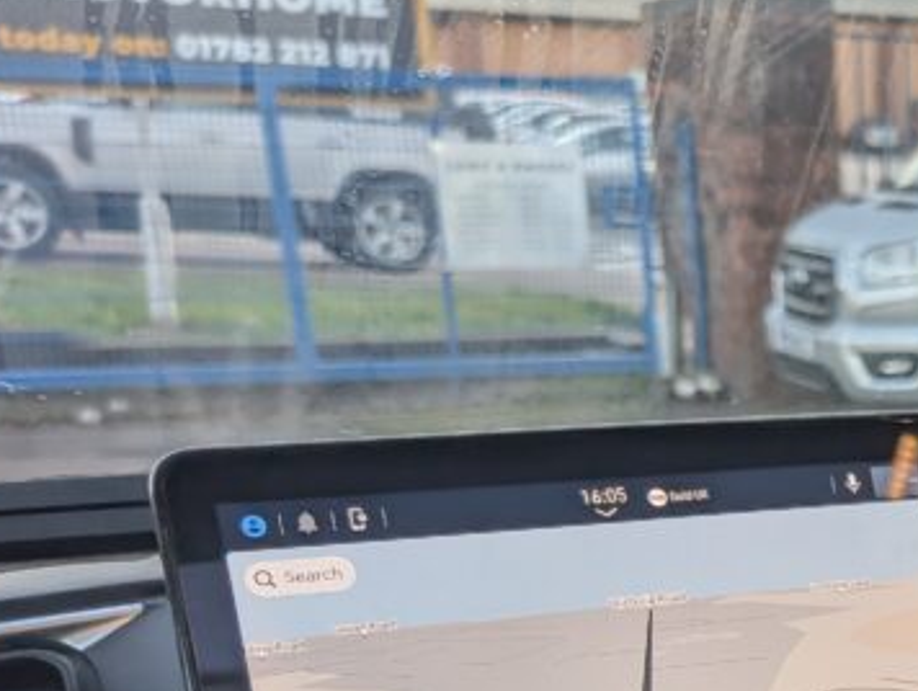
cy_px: 852
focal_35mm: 69
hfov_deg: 23.7
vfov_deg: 19.9
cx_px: 1284
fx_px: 1832
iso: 17
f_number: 1.68
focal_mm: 6.9
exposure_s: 1/48.2
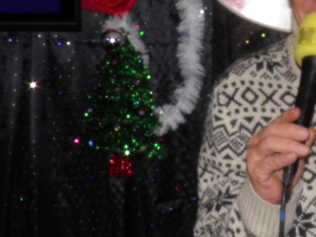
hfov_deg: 19.3
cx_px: 305
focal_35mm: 99
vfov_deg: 14.9
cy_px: 55
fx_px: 904
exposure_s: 1/30
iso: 125
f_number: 8
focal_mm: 4.9
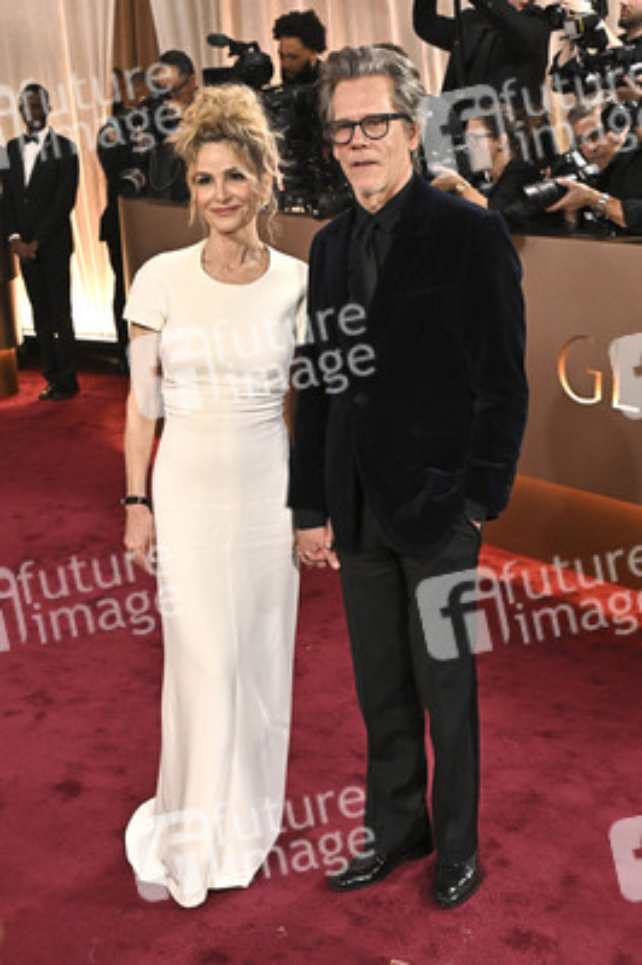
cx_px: 321
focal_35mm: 40
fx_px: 1072
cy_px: 482
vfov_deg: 48.5
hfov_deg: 33.3
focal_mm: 40
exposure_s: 1/320
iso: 2500
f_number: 5.6
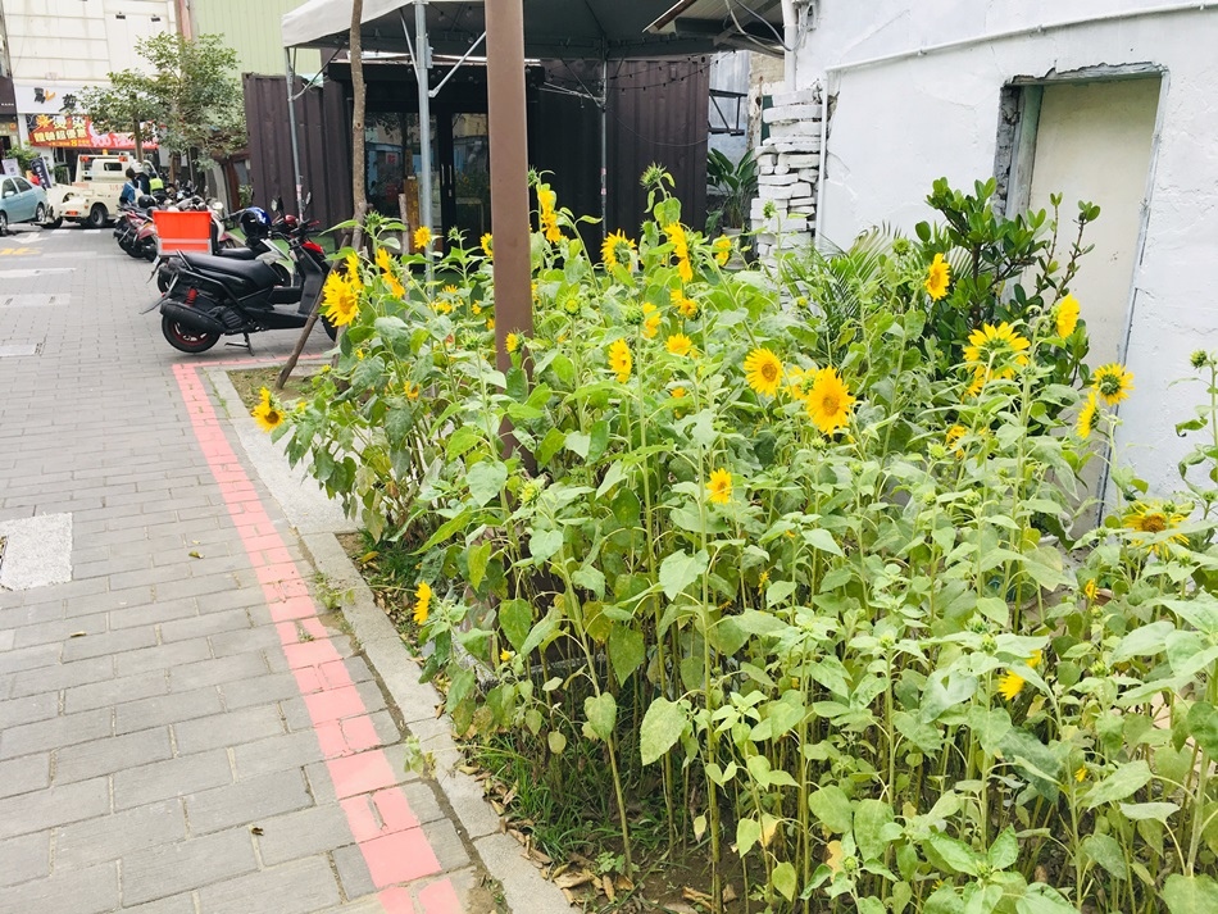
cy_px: 457
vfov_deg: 48.2
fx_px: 1021
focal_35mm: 29
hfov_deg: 61.6
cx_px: 609
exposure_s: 1/370
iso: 25
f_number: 2.2
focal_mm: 4.15
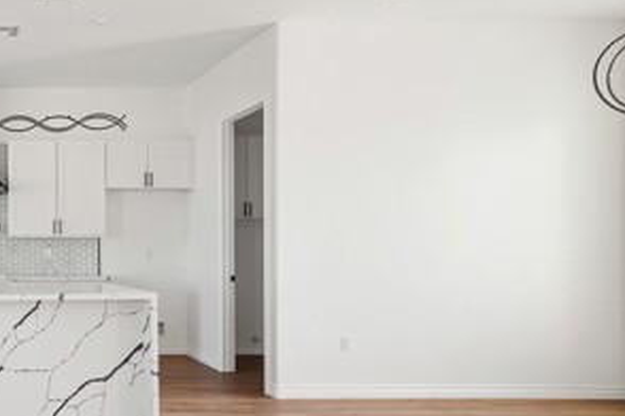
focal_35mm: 37
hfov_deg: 42.7
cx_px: -34
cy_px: 258
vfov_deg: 35.8
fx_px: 642
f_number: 5.6
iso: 400
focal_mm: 17
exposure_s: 1/15
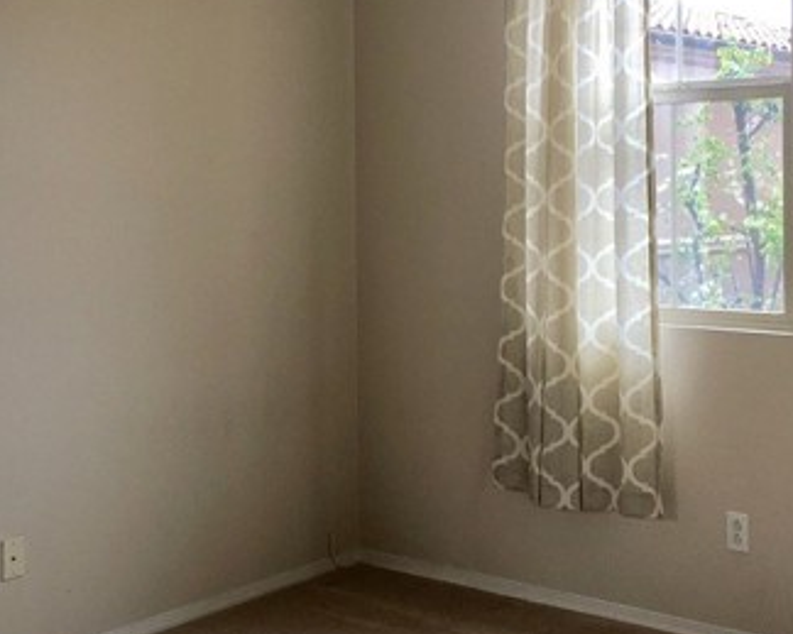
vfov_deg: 26.9
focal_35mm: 56
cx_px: 463
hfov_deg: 33.5
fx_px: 1314
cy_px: 201
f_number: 2.2
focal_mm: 4.15
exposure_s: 1/119
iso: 25
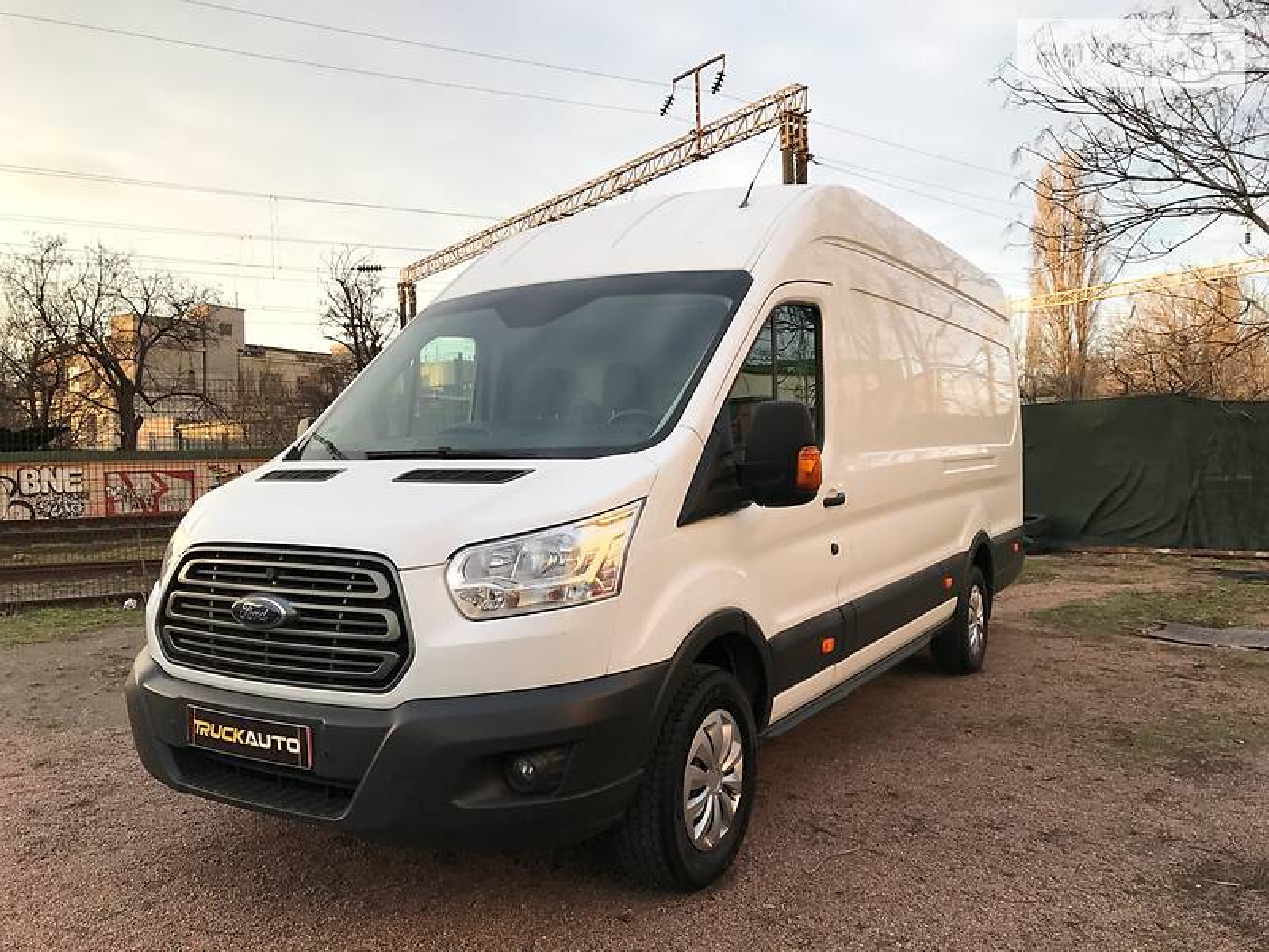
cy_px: 476
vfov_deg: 49.7
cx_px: 634
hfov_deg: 63.4
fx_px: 1026
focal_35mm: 28
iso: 20
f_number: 1.8
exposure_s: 1/360
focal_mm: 4
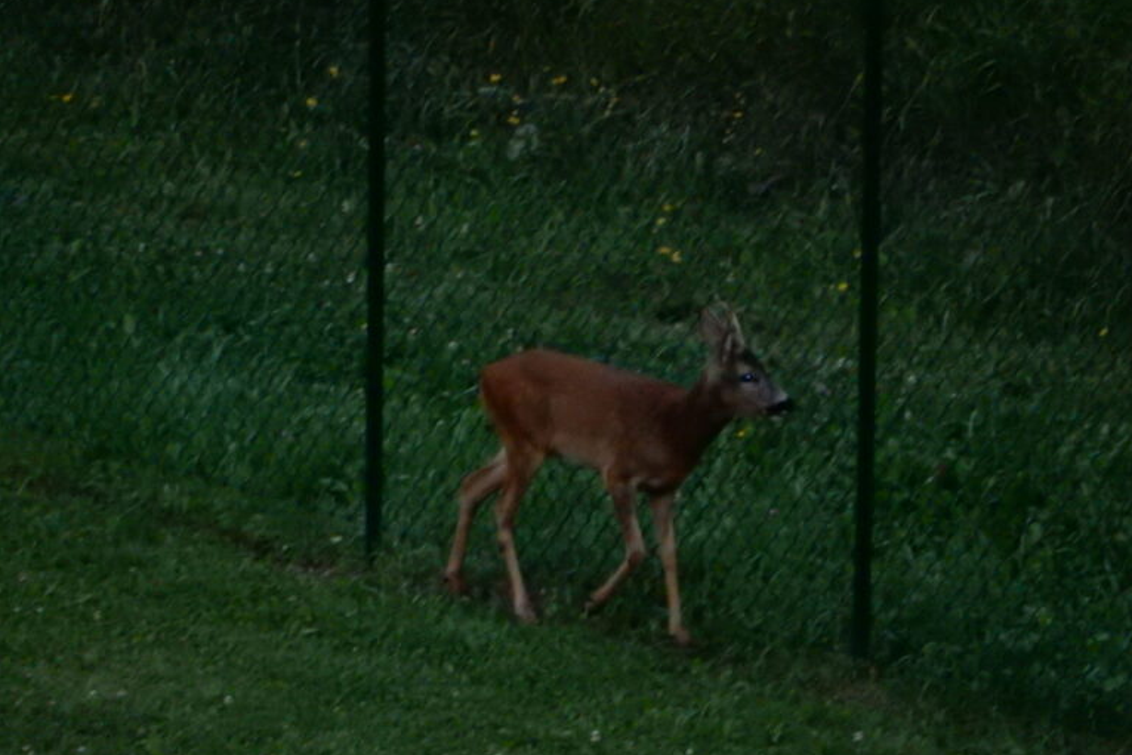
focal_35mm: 783
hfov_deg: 2.6
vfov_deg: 1.8
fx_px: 24619
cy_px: 370
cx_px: 567
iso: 1600
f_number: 6.4
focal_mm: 135
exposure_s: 1/125
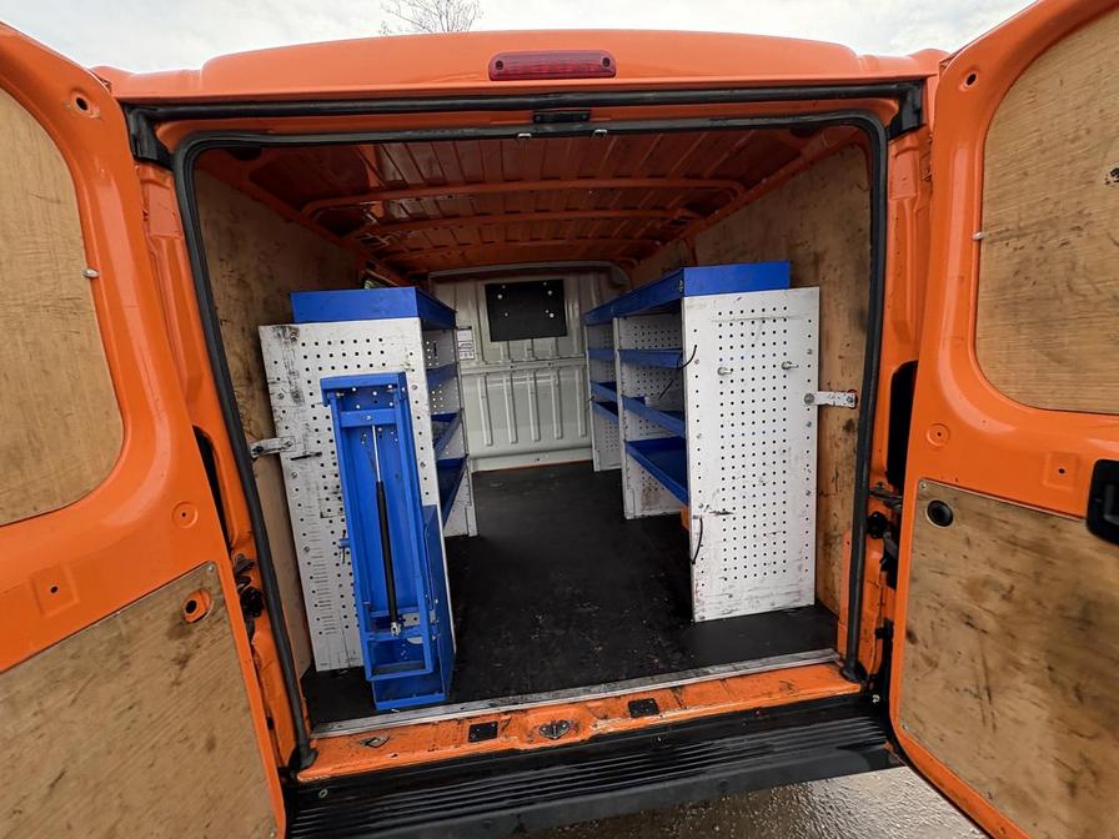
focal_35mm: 14
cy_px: 420
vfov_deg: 85.7
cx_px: 560
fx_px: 453
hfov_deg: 102.1
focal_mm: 2.22
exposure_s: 1/210
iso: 64
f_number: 2.2
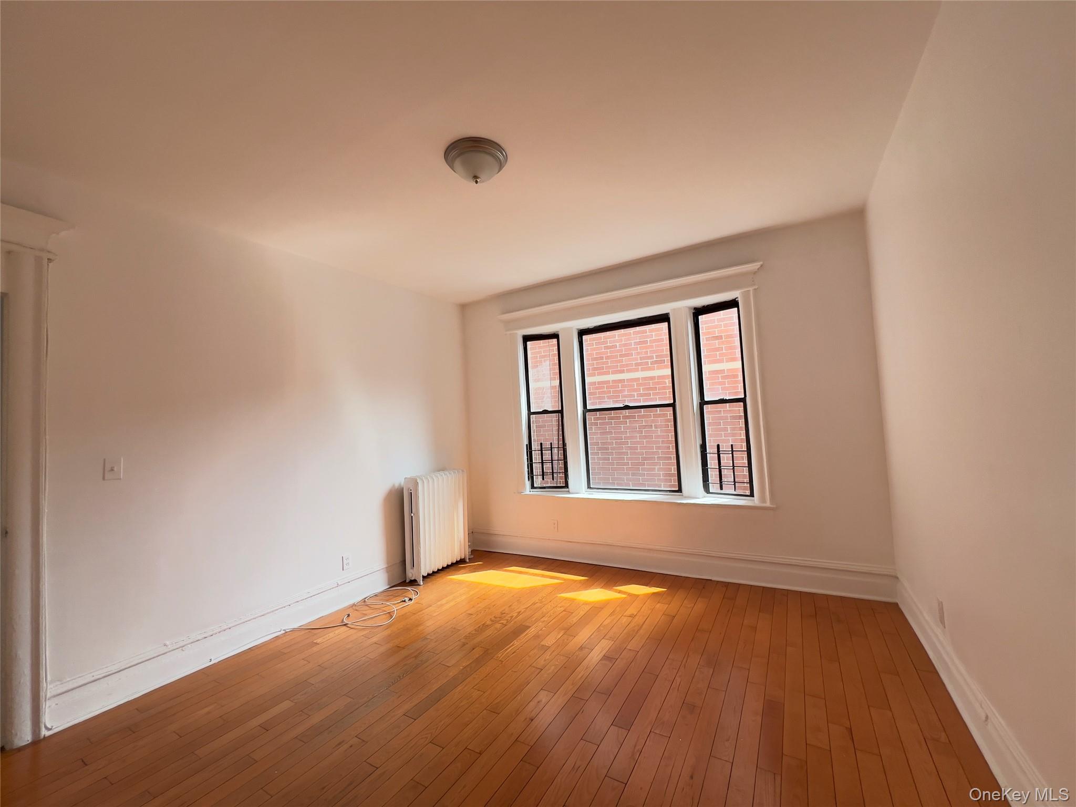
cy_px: 404
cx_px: 538
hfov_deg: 106.2
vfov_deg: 89.9
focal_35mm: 13
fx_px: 404
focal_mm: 1.57
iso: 64
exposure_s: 1/99
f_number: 1.8
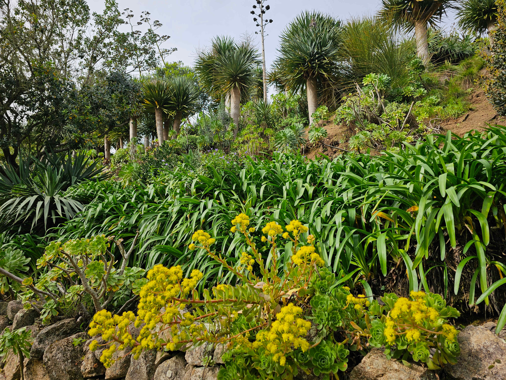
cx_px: 253
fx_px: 336
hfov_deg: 73.9
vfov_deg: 58.9
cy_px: 190
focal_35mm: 23
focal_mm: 6.3
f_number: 1.7
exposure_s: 1/343
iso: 10
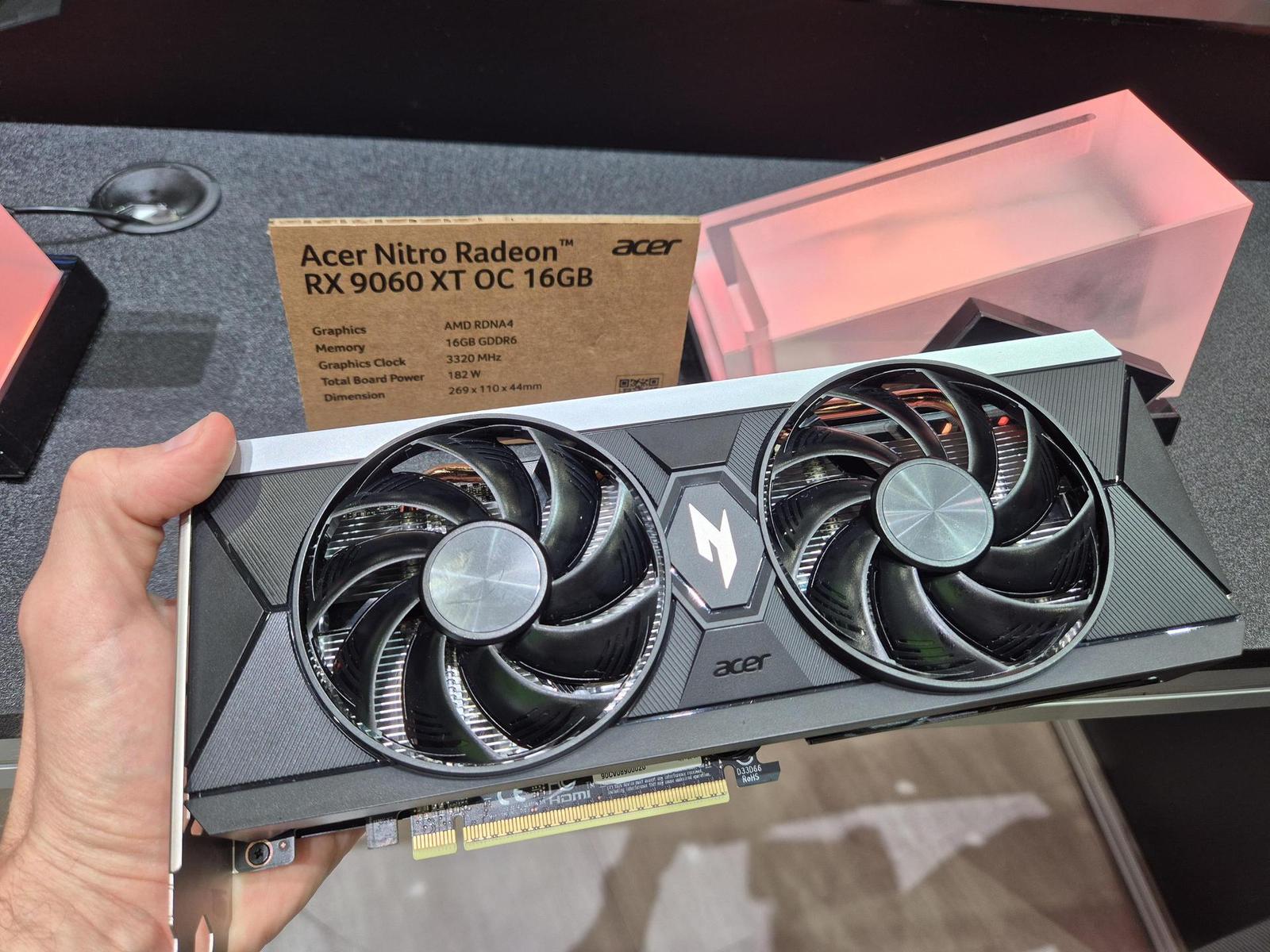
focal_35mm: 23
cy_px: 476
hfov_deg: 73.9
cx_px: 635
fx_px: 844
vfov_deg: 58.9
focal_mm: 5.4
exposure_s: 1/56
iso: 50
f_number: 1.8
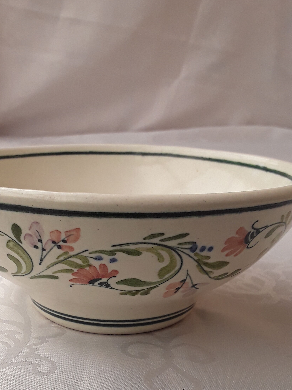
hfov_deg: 35.7
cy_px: 266
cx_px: 102
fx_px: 450
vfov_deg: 45.9
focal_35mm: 40
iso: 40
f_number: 1.9
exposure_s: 1/177
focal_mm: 2.91
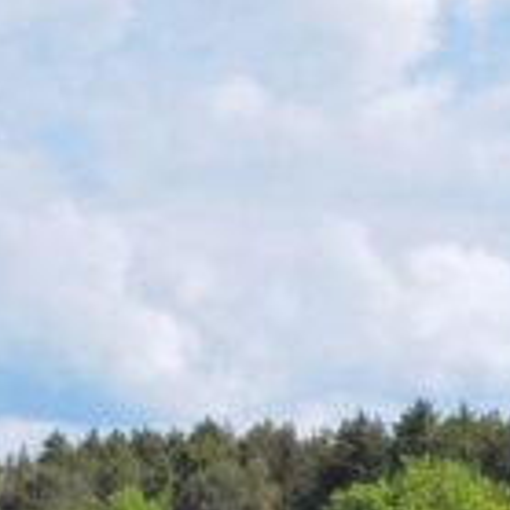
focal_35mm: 469
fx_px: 7818
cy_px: 815
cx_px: -382
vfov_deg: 3.7
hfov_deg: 3.7
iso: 50
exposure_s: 1/4167
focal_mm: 6.71
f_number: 1.9
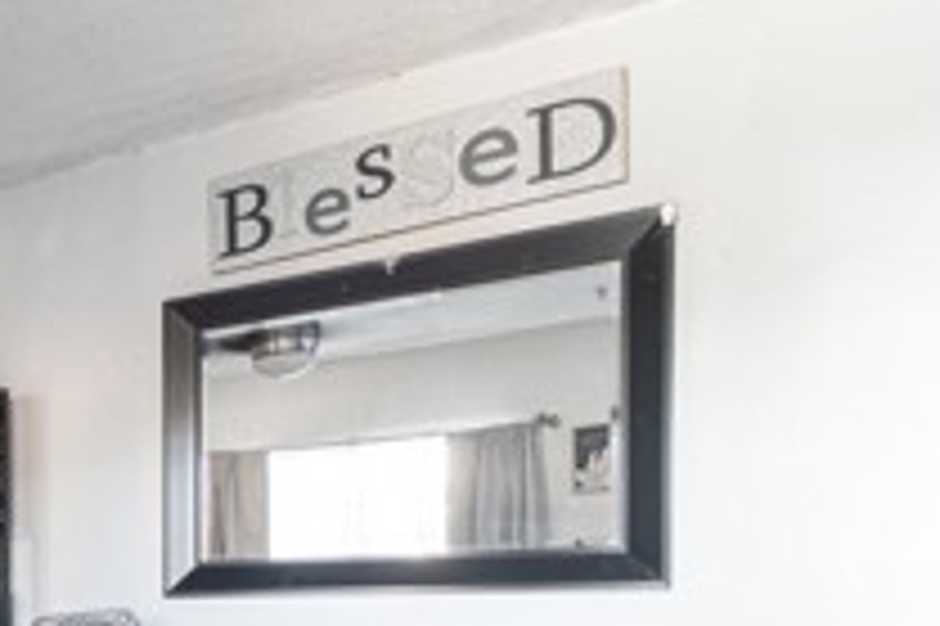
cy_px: 621
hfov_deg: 33.3
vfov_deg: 27.6
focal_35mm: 46
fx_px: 1200
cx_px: -234
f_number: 7.1
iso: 320
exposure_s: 1/3
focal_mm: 10
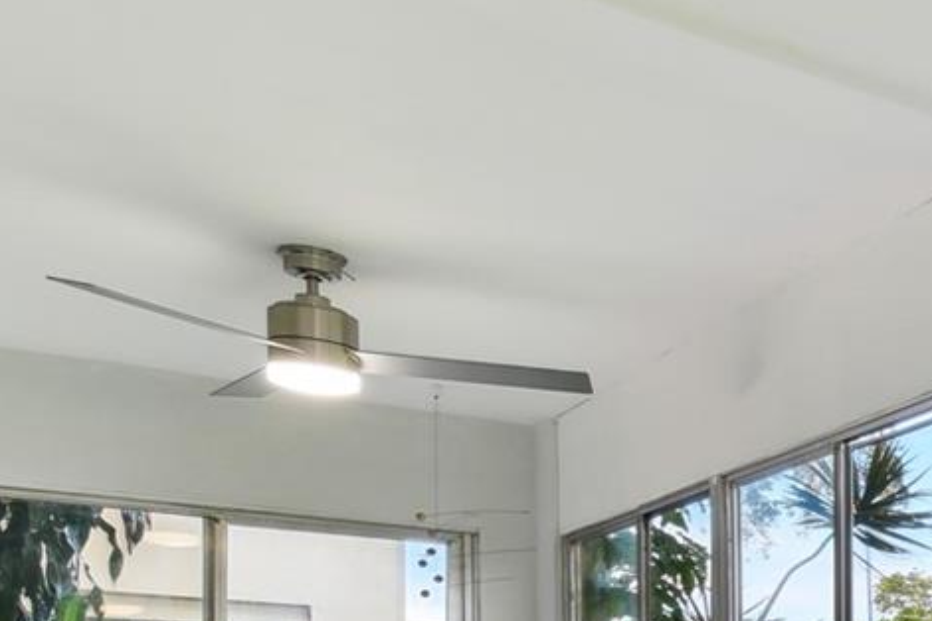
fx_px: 1320
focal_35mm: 51
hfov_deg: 27.9
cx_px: 1357
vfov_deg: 24.0
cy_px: 752
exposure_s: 1/5
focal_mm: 10
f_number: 8
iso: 100
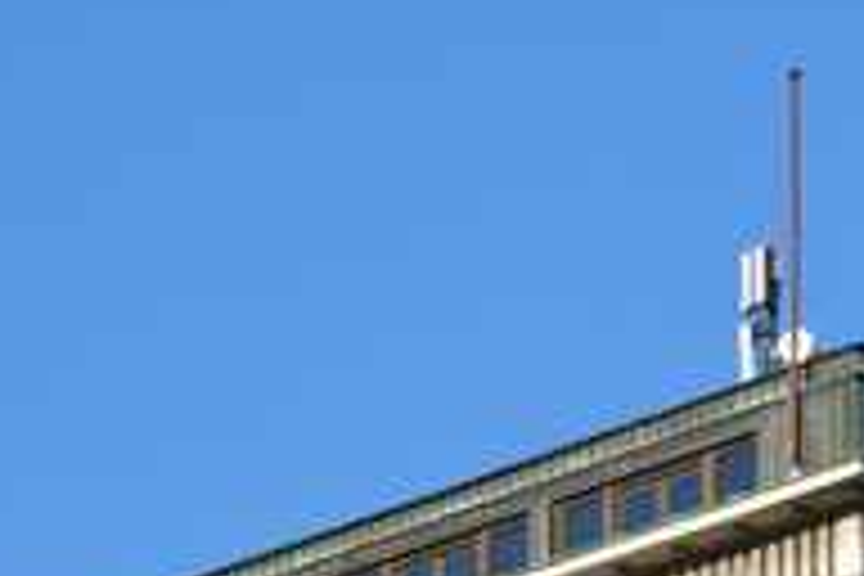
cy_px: 288
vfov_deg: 3.7
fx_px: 8859
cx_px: 812
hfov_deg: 5.6
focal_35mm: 369
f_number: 16
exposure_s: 1/1000
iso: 1600
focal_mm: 105
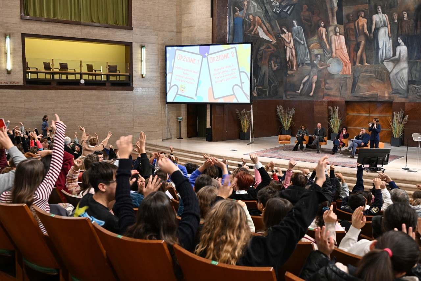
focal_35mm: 35
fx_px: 409
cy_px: 140
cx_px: 210
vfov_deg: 37.8
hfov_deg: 54.4
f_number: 5.6
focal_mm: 35
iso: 1800
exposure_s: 1/40
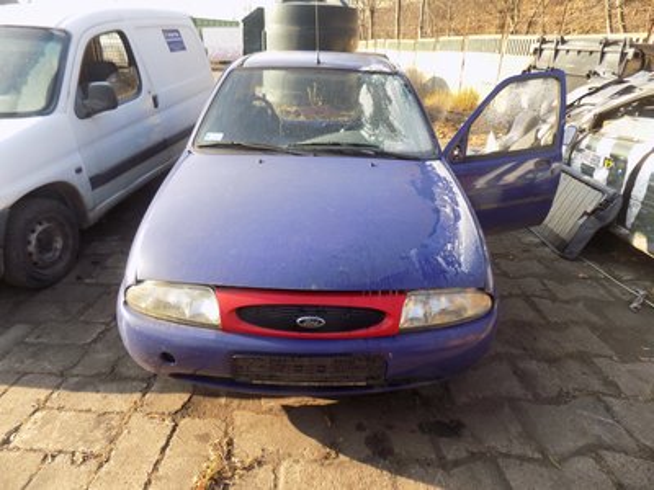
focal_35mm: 23
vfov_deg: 58.9
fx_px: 435
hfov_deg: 73.9
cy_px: 245
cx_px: 327
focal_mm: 4
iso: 80
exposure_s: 1/160
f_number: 3.1
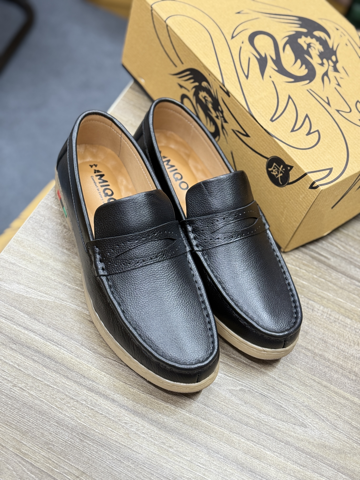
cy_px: 240
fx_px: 666
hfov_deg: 30.3
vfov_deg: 39.7
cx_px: 180
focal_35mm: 48
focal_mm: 6.76
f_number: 1.78
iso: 125
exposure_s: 1/50
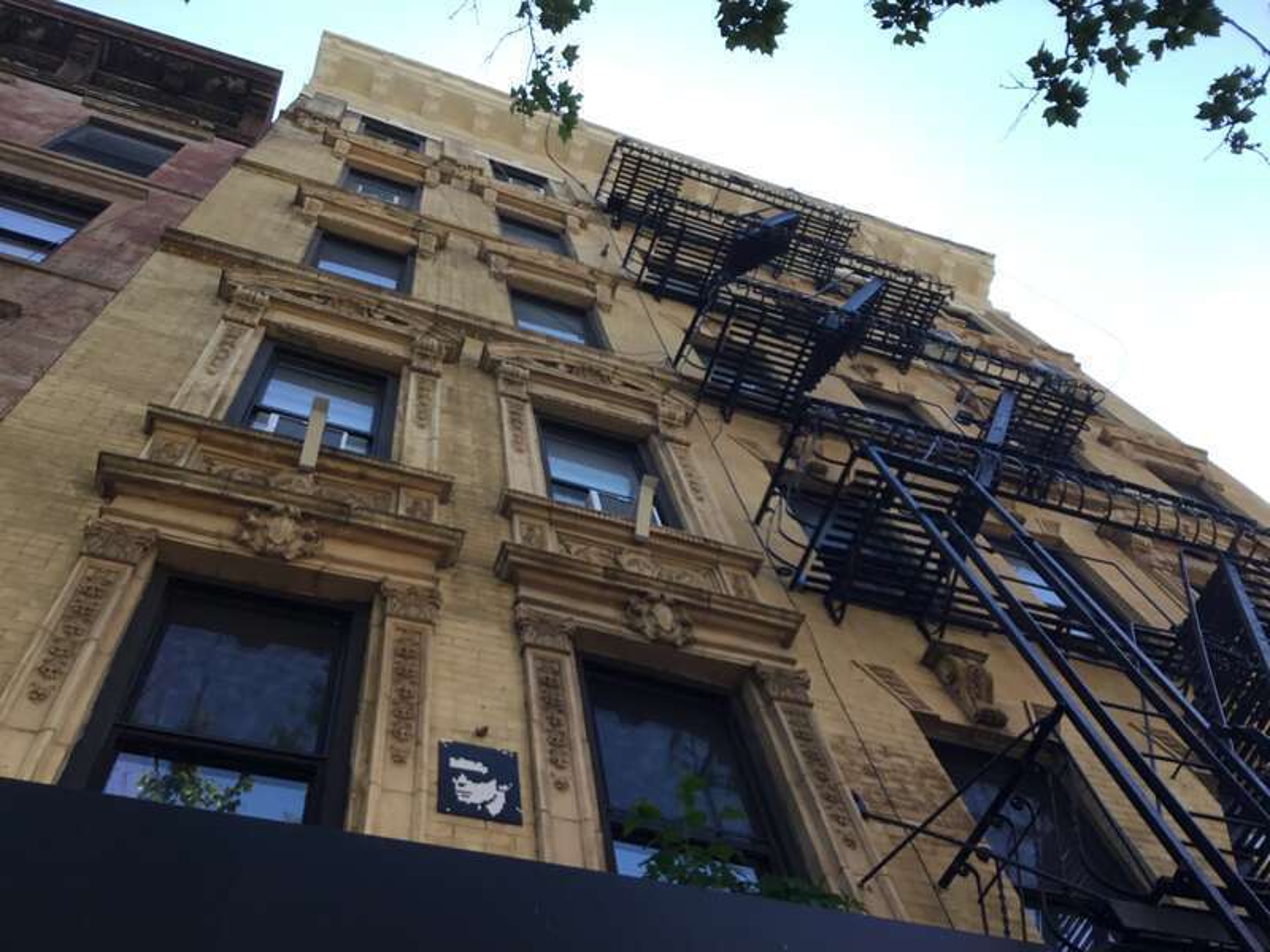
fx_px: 1137
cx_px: 635
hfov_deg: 58.4
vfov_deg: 45.4
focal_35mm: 31
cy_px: 476
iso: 25
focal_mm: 3.3
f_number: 2.4
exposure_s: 1/390
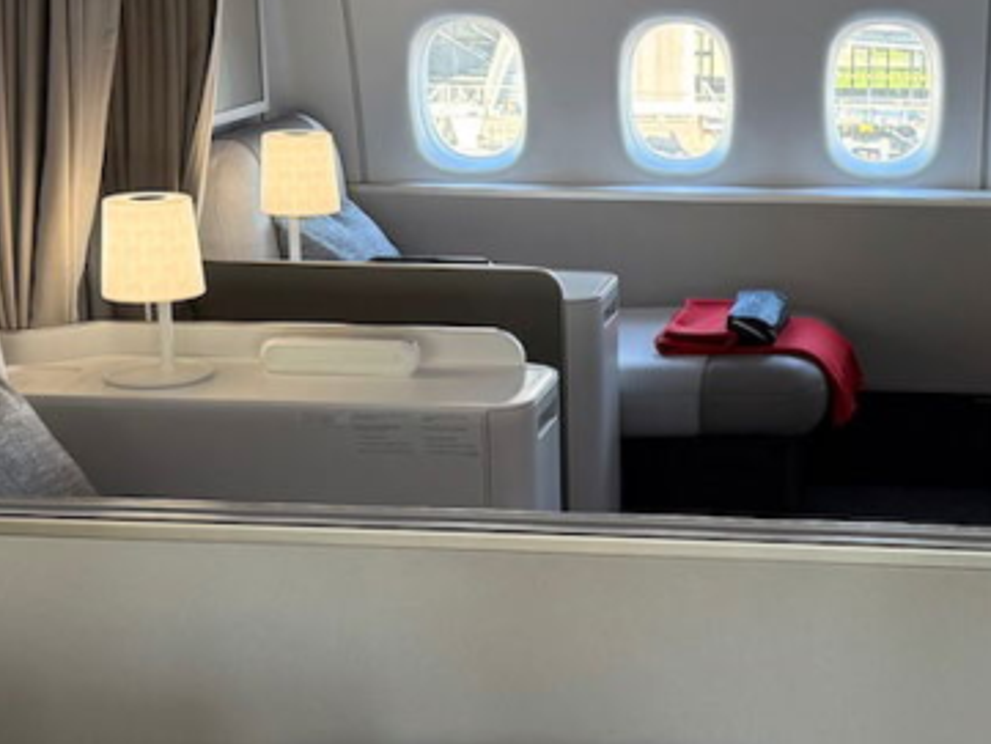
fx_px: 1947
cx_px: 758
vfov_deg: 21.6
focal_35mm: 68
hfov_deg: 28.1
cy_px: 360
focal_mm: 6.76
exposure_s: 1/124
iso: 250
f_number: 1.78
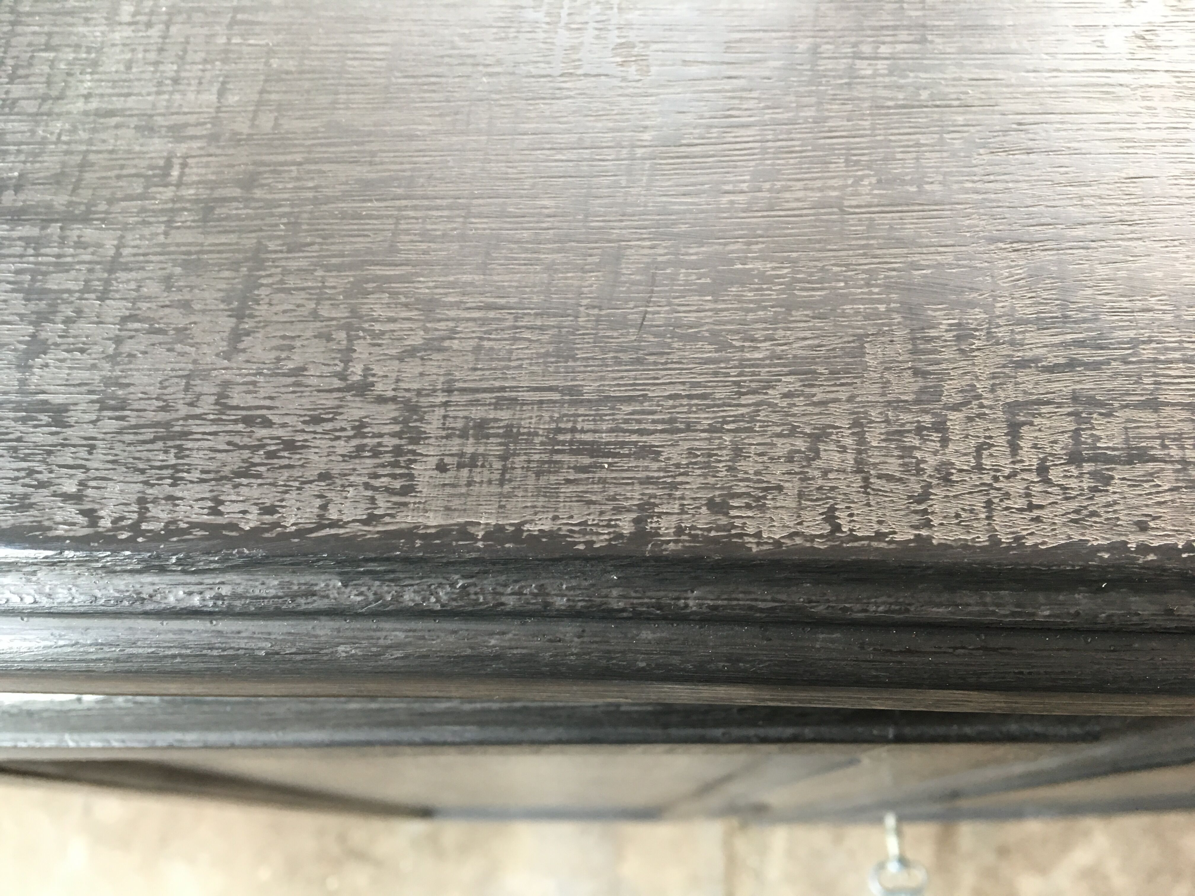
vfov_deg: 48.2
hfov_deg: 61.7
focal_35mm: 29
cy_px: 448
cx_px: 598
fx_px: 1001
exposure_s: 1/33
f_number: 2.2
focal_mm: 4.15
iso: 125
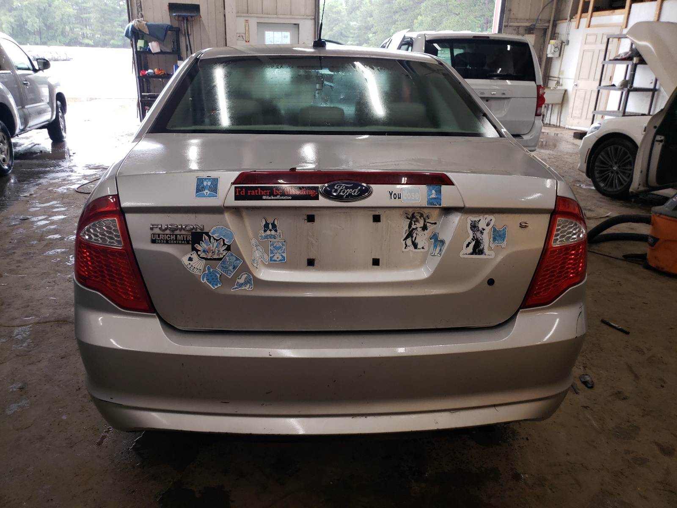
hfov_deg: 67.3
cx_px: 338
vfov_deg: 53.1
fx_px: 508
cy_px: 254
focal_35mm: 26
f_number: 1.5
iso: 50
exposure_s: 1/60.2
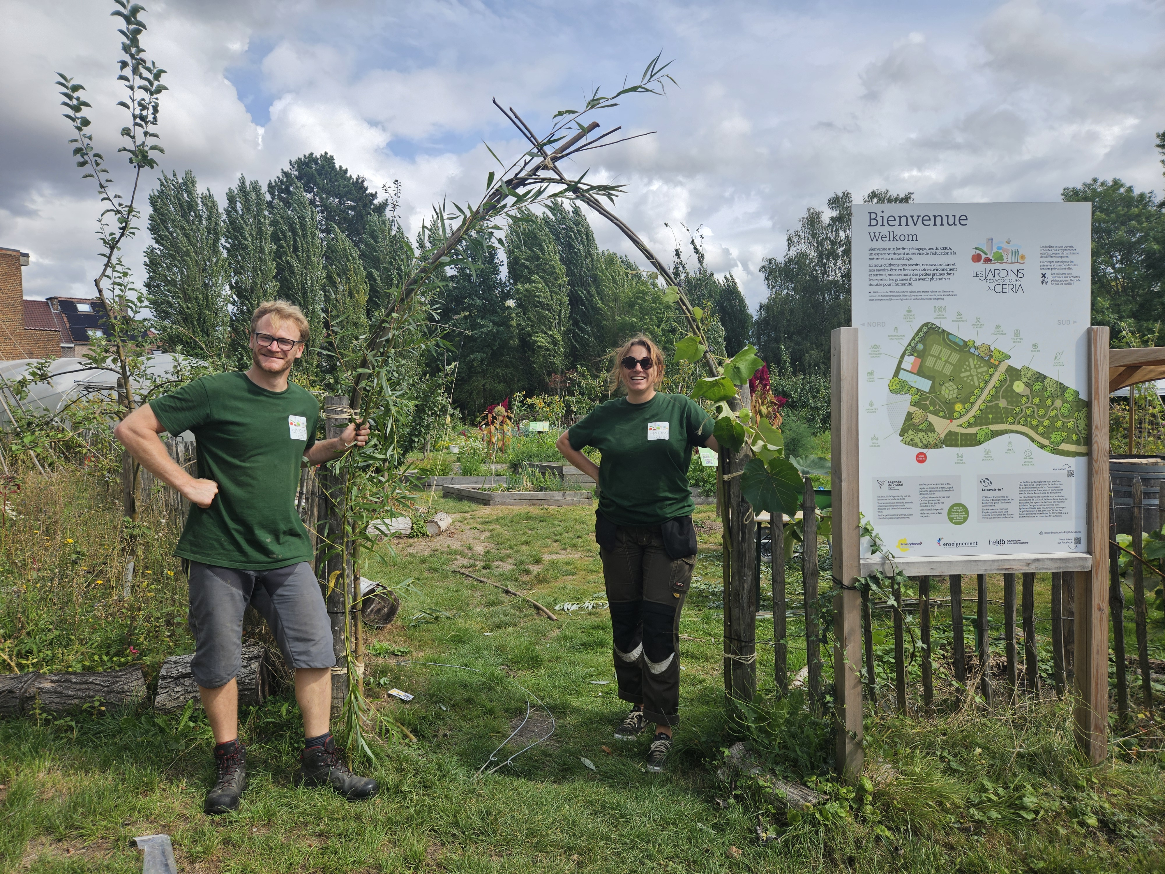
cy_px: 437
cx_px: 582
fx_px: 774
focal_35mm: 23
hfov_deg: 73.9
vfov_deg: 58.9
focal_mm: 5.4
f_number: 1.8
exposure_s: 1/1222
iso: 25
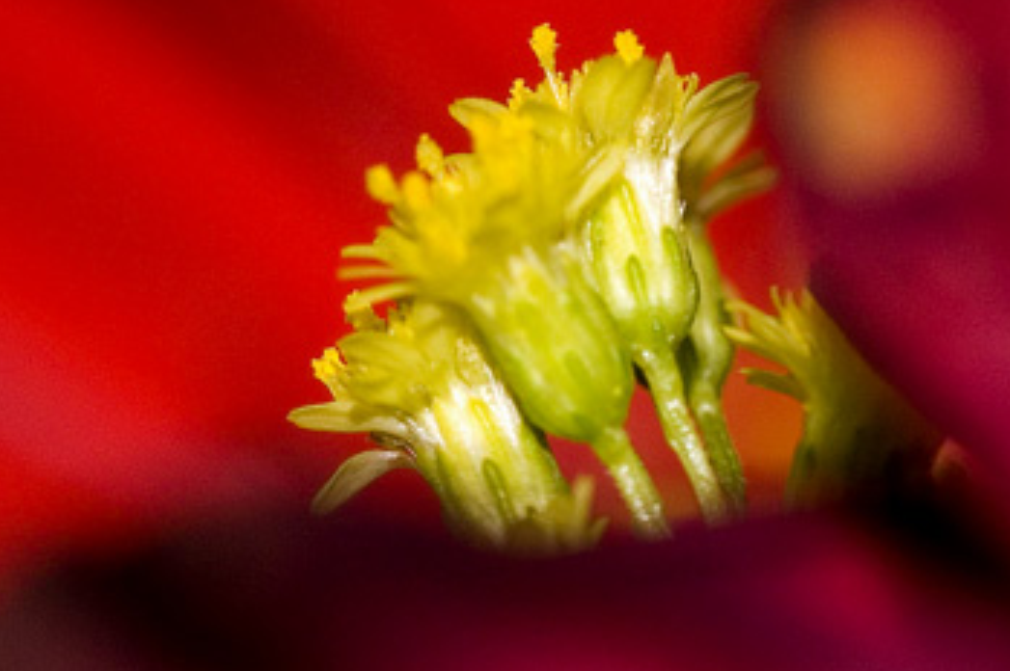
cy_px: 182
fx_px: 9642
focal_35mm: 344
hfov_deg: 6.0
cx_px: 509
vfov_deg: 4.0
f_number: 7.1
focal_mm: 100
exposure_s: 1/125
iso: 400
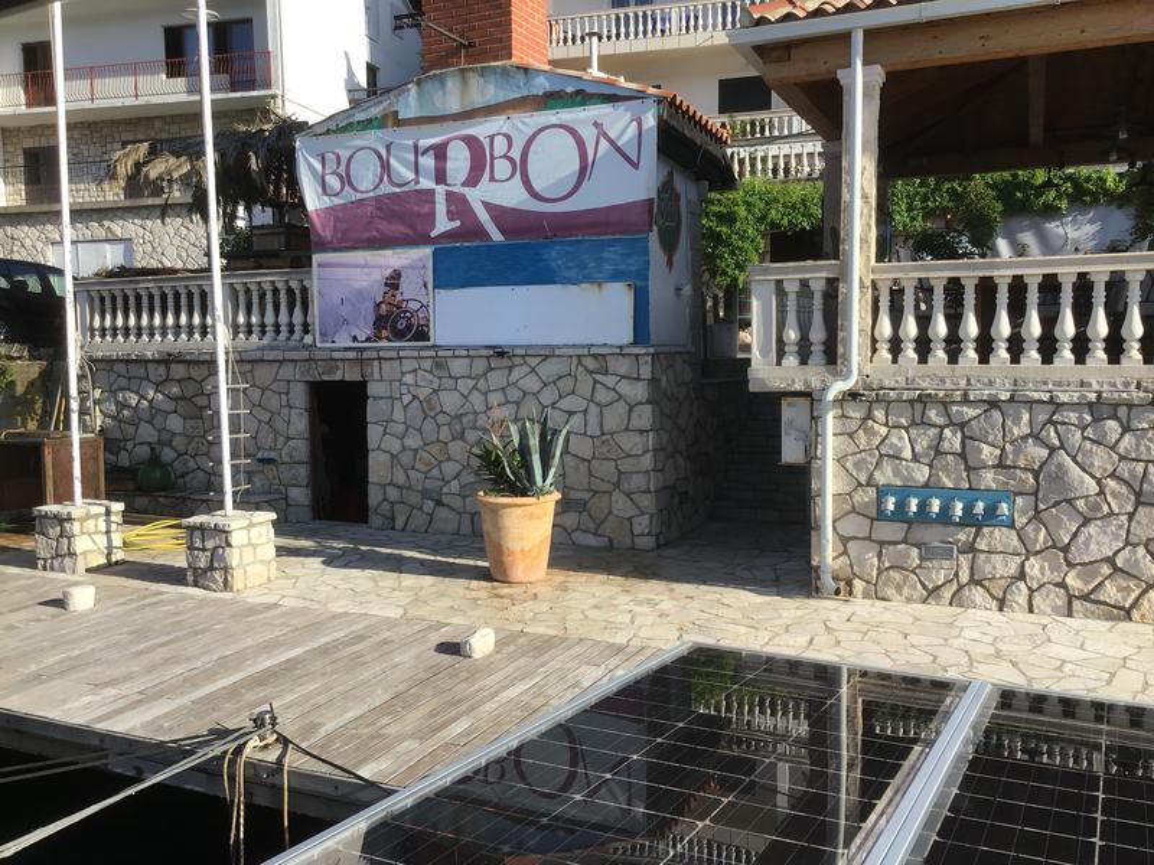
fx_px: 1033
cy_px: 432
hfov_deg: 58.4
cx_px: 577
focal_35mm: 31
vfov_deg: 45.4
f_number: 2.4
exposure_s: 1/1006
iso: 25
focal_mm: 3.3
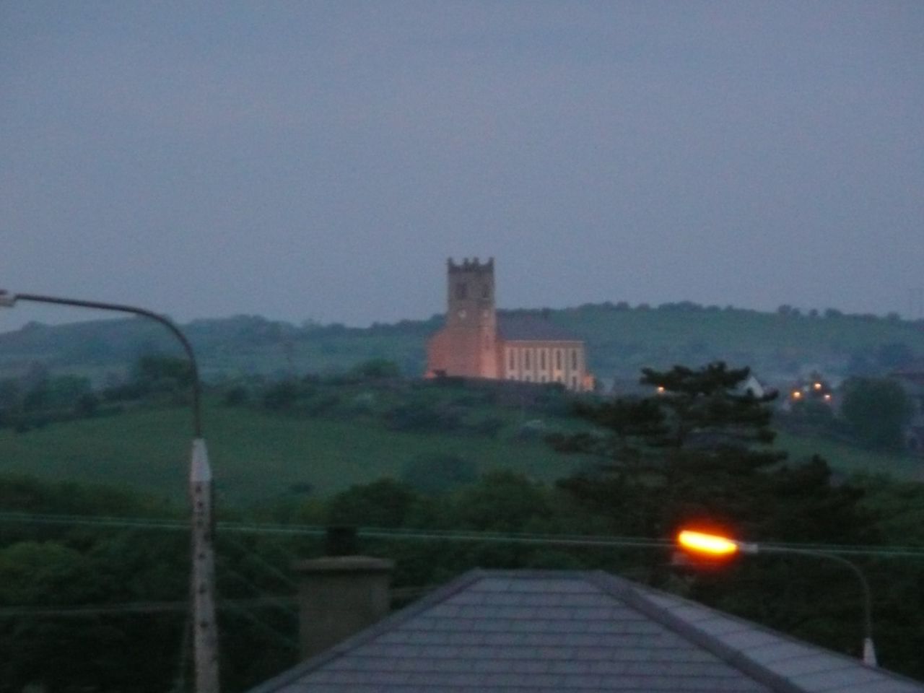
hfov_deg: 5.9
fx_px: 8969
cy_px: 346
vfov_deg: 4.4
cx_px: 462
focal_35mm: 336
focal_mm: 46
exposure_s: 1/30
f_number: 4.9
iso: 640
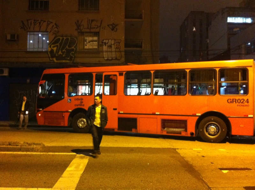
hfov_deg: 52.7
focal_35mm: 35
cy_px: 95
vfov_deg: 40.6
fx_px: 258
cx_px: 128
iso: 800
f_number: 2.8
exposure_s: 1/17
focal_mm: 3.85
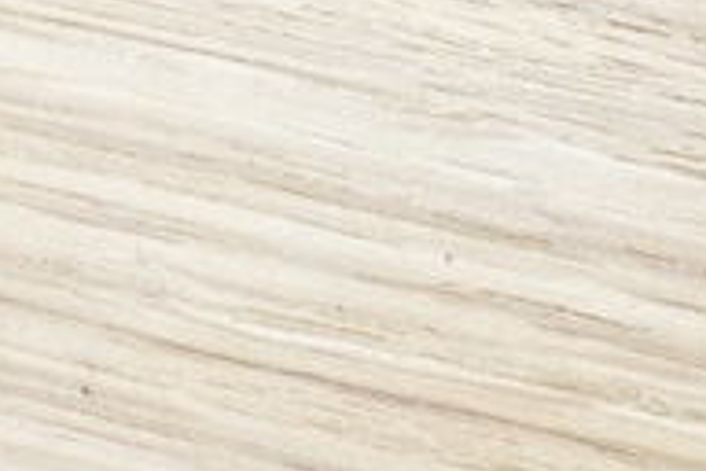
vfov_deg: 5.1
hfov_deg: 7.8
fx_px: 5157
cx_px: 381
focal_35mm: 263
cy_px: -618
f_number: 6.3
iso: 2500
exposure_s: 1/160
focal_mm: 30
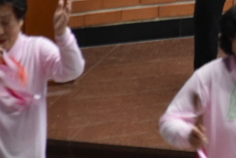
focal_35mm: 622
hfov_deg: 3.3
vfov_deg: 2.2
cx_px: 390
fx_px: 4080
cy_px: -65
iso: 1800
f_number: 4.8
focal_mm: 110
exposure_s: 1/60
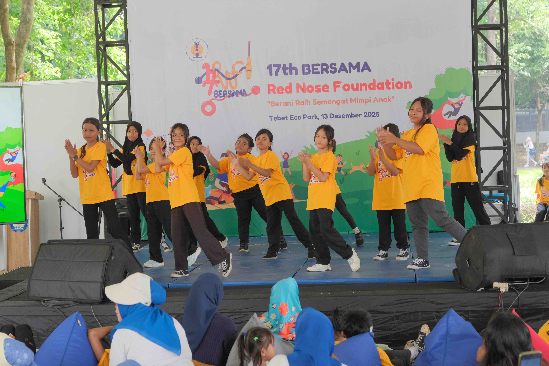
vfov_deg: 22.3
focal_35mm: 61
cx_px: 274
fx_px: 930
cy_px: 183
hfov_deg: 32.9
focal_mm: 40.8
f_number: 3.5
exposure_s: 1/160
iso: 1600
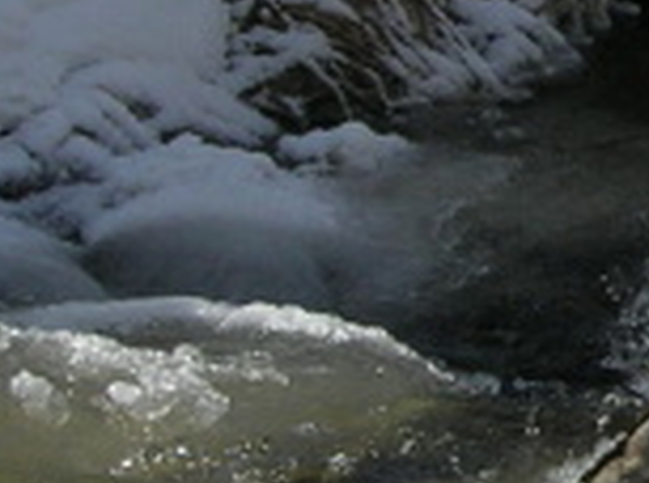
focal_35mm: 255
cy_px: 51
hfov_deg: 7.5
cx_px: 1251
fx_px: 4770
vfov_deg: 5.8
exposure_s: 1/776
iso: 64
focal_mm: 7.8
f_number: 4.8
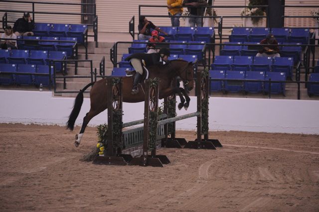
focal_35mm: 200
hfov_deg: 10.3
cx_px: 160
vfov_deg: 6.9
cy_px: 106
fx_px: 1771
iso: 5000
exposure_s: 1/400
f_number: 2.8
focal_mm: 200
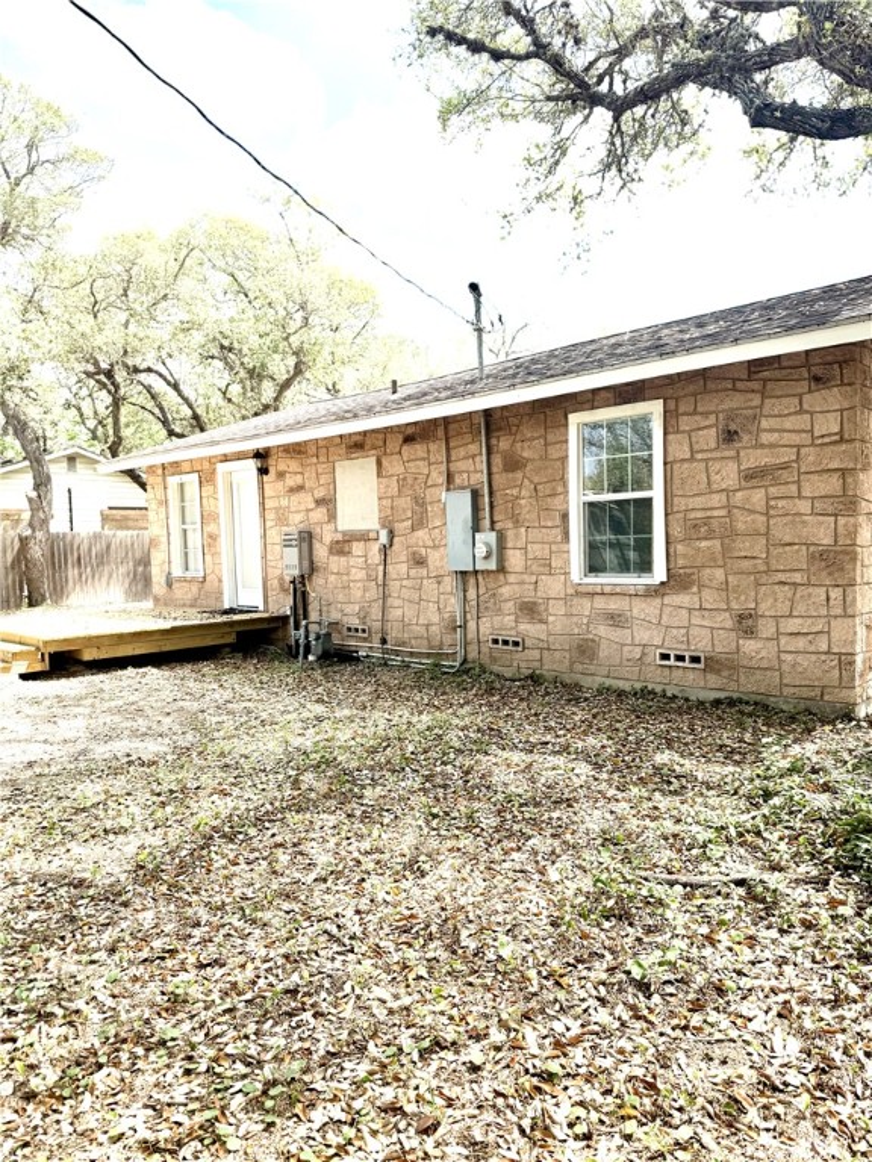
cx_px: 436
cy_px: 581
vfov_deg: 71.6
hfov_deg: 56.8
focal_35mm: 24
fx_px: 806
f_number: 1.78
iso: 100
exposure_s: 1/3759
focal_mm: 6.76
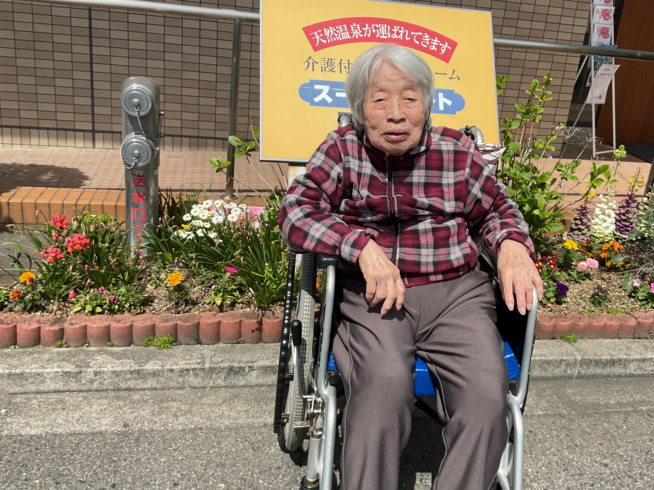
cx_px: 378
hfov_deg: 52.4
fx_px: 661
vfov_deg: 40.6
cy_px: 214
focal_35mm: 35
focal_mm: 3
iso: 16
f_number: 1.8
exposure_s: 1/3125
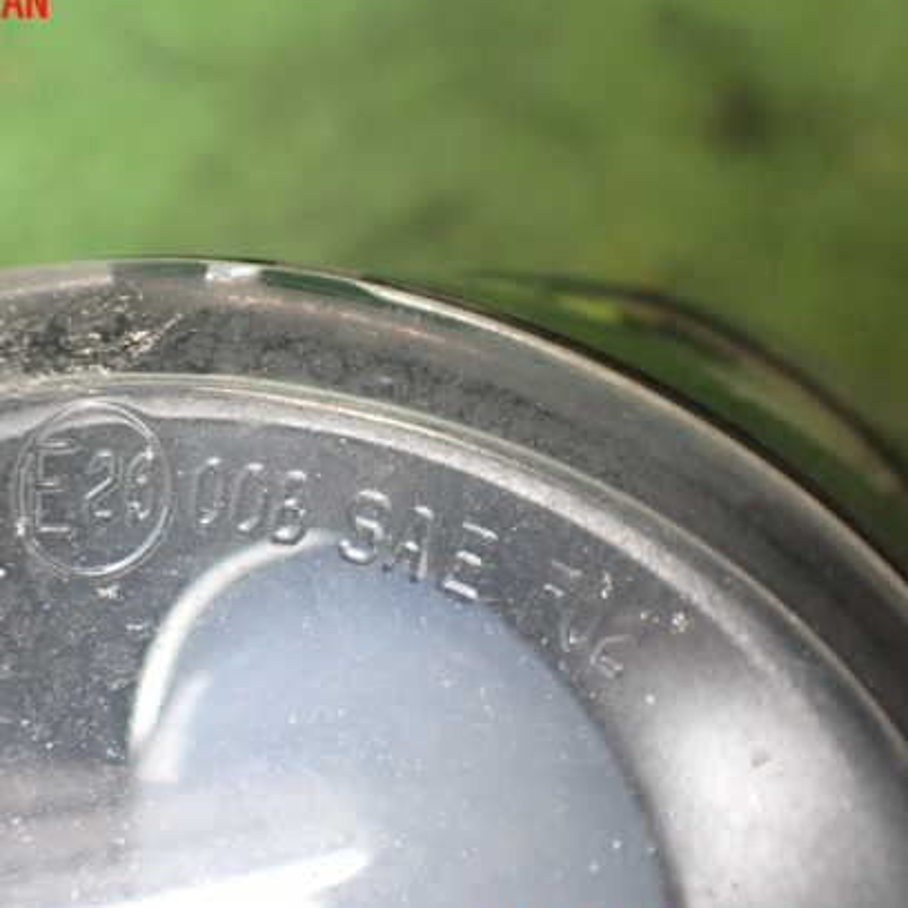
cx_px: 312
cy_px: 476
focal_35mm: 39
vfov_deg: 42.8
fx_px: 1157
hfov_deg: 42.3
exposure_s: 1/100
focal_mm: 5.4
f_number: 2.3
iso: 800
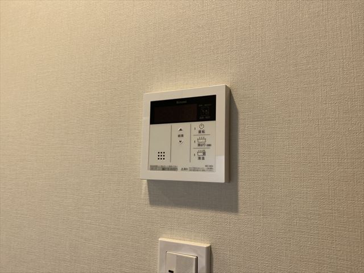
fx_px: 273
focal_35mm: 26
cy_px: 136
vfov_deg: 53.1
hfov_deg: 67.3
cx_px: 182
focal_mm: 4.25
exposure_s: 1/100
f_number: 1.8
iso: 100
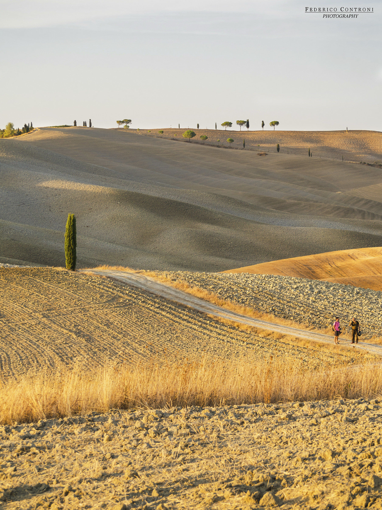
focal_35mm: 116
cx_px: 191
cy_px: 255
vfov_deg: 17.0
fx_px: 1707
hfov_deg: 12.8
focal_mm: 58
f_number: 5.6
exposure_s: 1/160
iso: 200
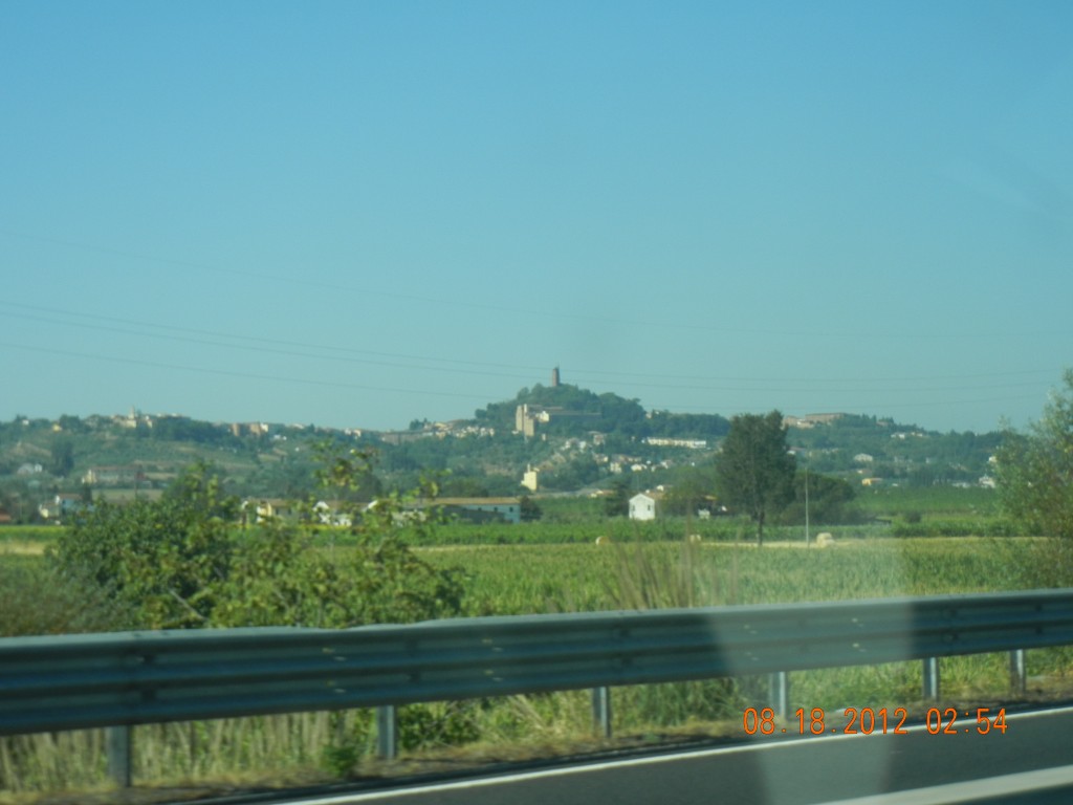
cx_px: 536
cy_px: 402
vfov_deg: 16.6
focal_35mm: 89
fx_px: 2759
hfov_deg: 22.0
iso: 160
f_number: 4.4
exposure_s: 1/675
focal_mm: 16
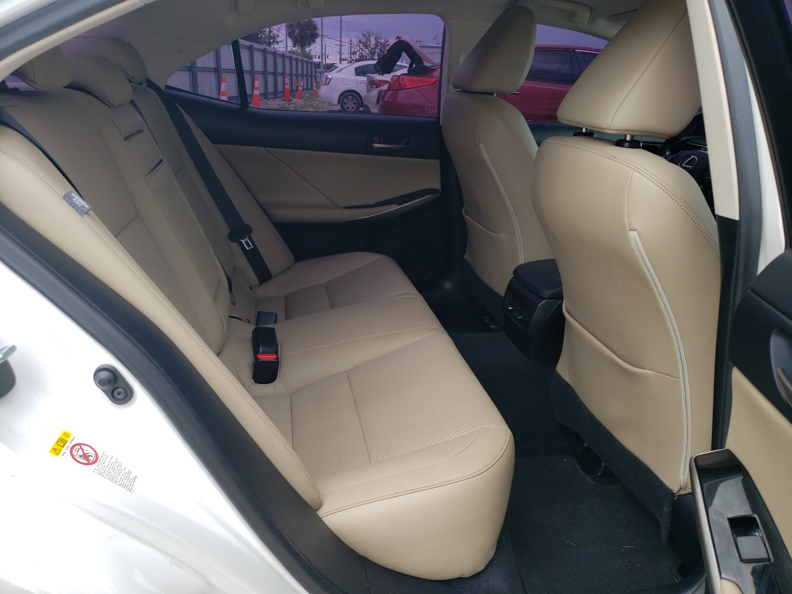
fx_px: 595
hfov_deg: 67.3
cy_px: 297
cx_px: 396
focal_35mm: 26
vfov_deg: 53.1
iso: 50
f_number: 1.5
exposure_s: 1/312
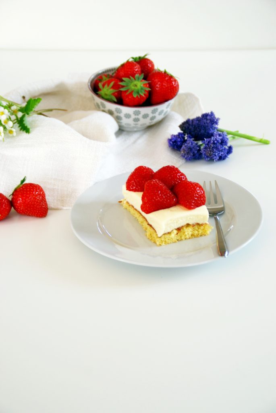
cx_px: 138
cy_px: 206
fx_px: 826
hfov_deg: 19.0
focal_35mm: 72
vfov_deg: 28.0
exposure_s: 1/40
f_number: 4.8
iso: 200
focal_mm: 48
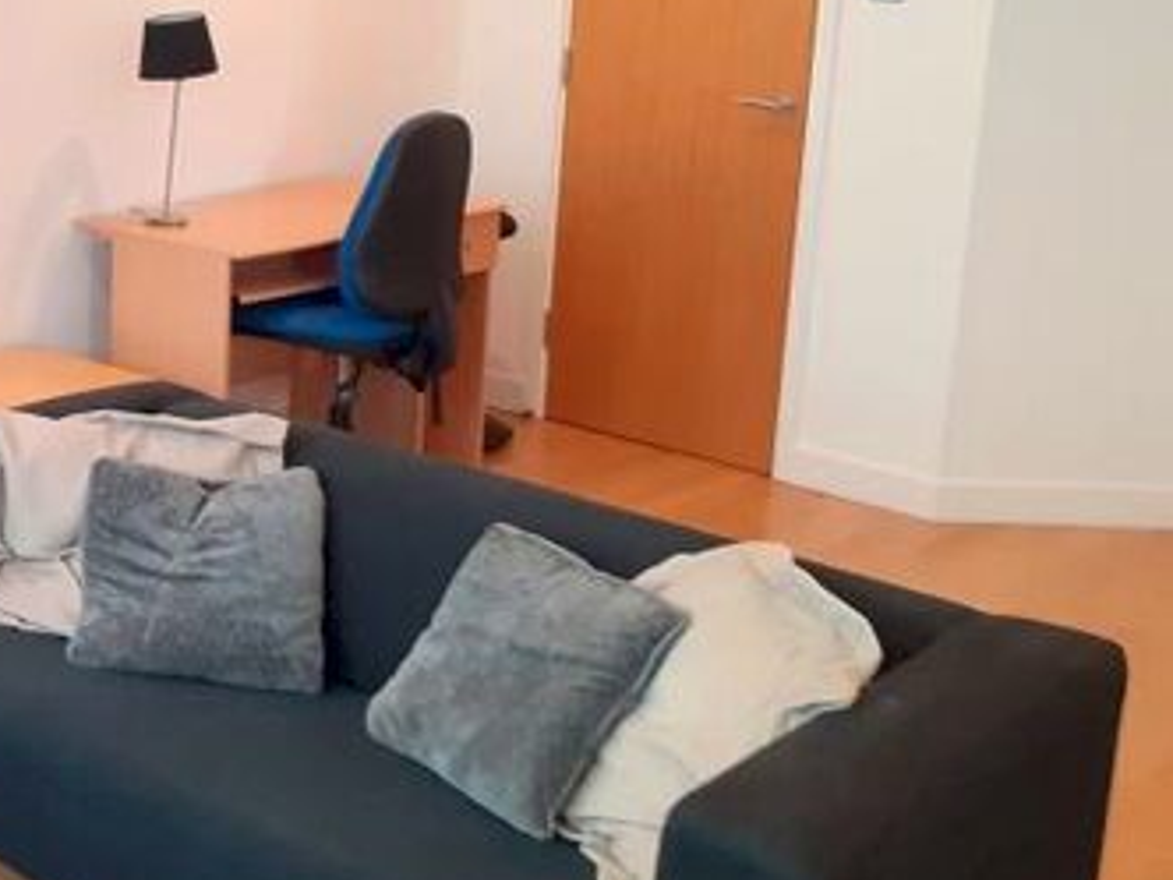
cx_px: -60
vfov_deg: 25.6
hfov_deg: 30.8
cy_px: 330
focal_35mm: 57
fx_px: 1932
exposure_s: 1/25
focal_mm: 3.6
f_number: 1.9
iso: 200
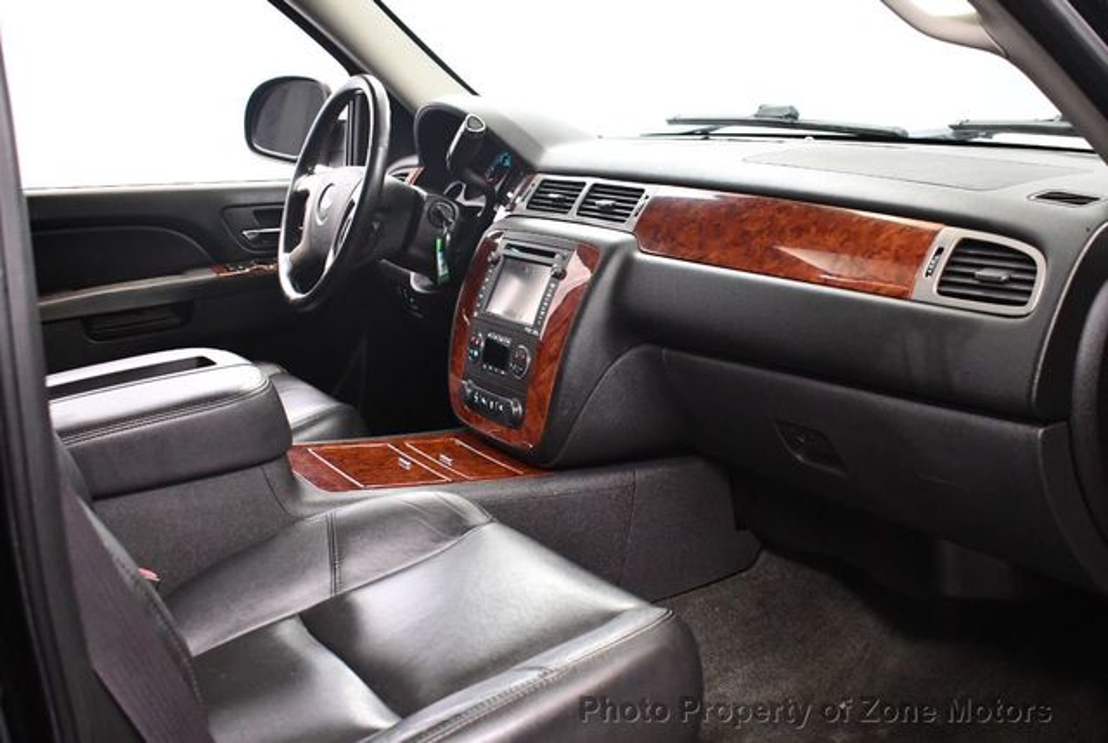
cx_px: 554
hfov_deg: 46.3
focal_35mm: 42
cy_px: 372
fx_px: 1295
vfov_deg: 32.0
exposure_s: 1/80
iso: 3200
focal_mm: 21
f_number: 3.8
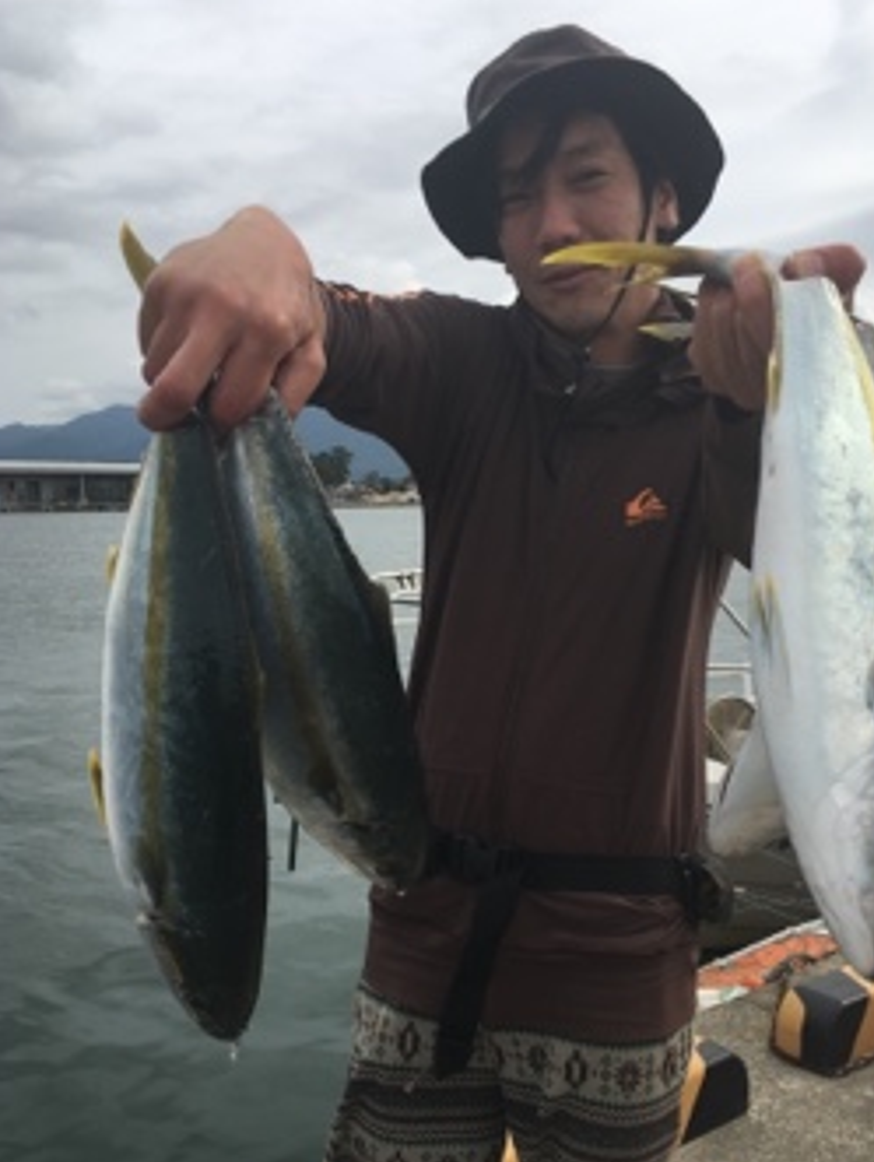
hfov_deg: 40.7
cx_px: 484
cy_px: 628
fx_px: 1176
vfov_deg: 52.5
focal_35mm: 35
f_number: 2.2
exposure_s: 1/1166
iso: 25
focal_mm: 4.15
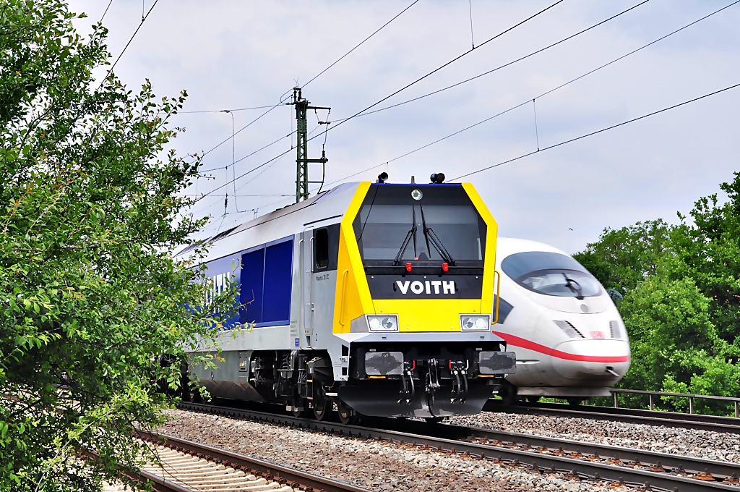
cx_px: 370
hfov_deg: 22.6
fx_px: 1848
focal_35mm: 90
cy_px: 246
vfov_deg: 15.1
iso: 500
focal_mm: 60
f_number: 18
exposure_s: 1/200
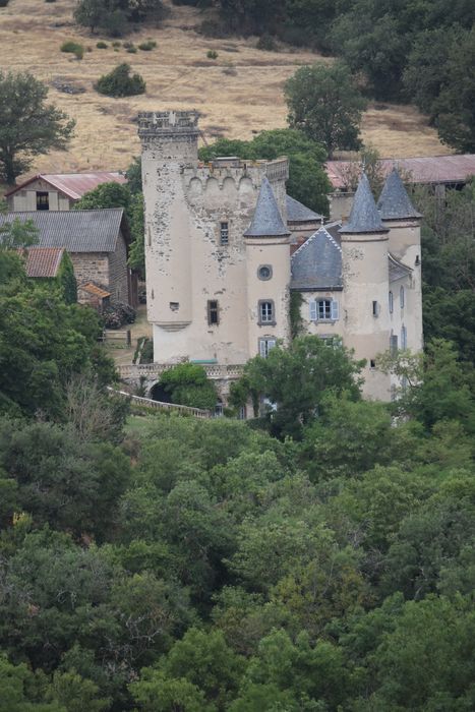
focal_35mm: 300
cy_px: 356
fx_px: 5934
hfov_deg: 4.6
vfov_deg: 6.9
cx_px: 238
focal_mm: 200
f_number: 5.6
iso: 640
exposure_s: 1/1000
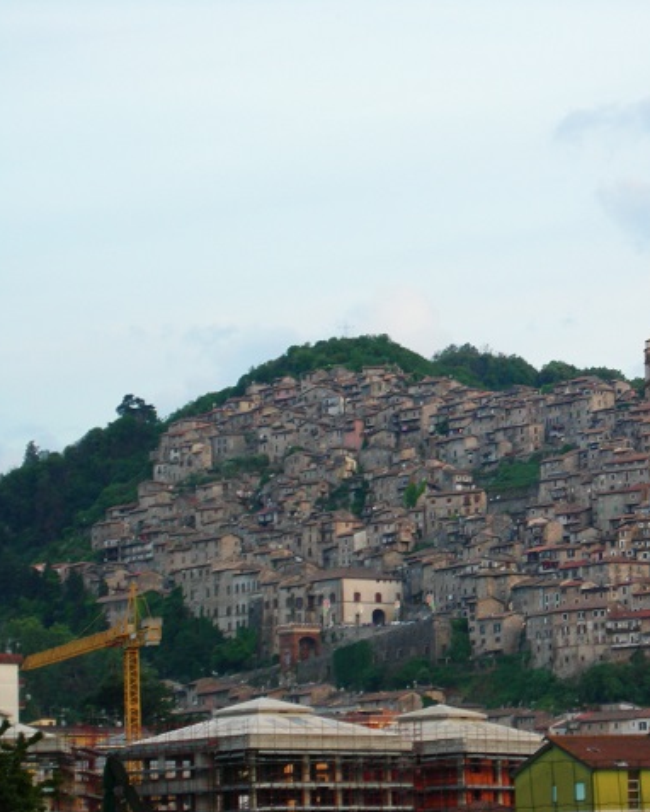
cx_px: 539
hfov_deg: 9.3
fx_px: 3965
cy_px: 405
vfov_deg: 11.7
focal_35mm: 165
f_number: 5.2
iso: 64
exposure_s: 1/15.5
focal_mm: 26.3
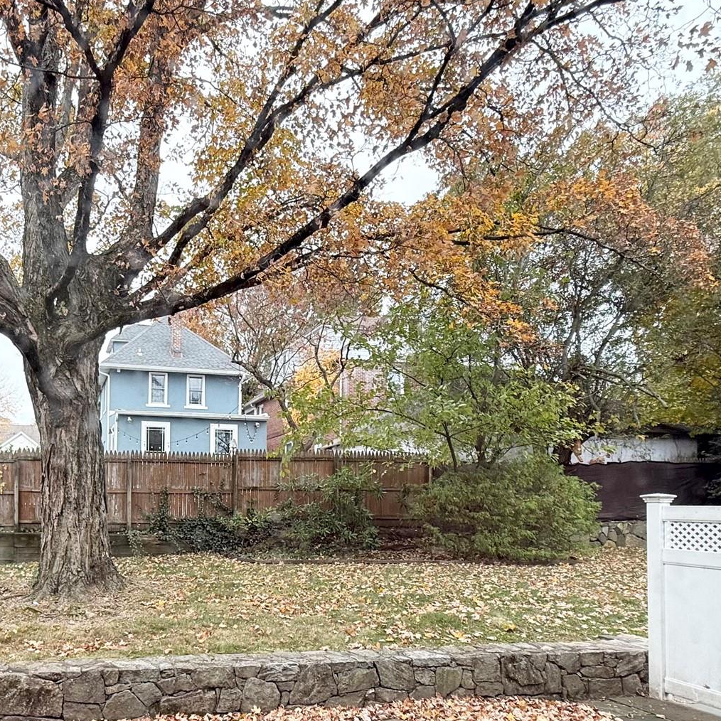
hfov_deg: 58.5
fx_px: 589
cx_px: 152
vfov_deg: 61.1
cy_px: 491
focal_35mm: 25
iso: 64
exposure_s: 1/148
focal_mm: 2.22
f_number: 2.2
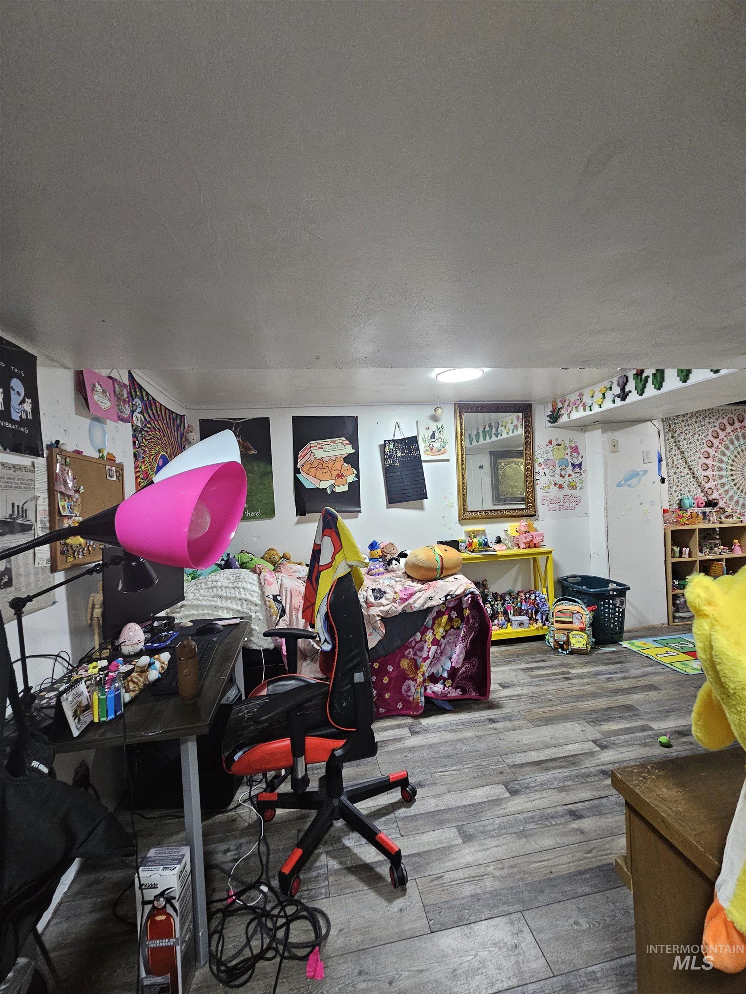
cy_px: 497
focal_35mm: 13
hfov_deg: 89.9
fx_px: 374
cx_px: 373
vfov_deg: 106.2
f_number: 2.2
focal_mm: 2.2
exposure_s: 1/40
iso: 400
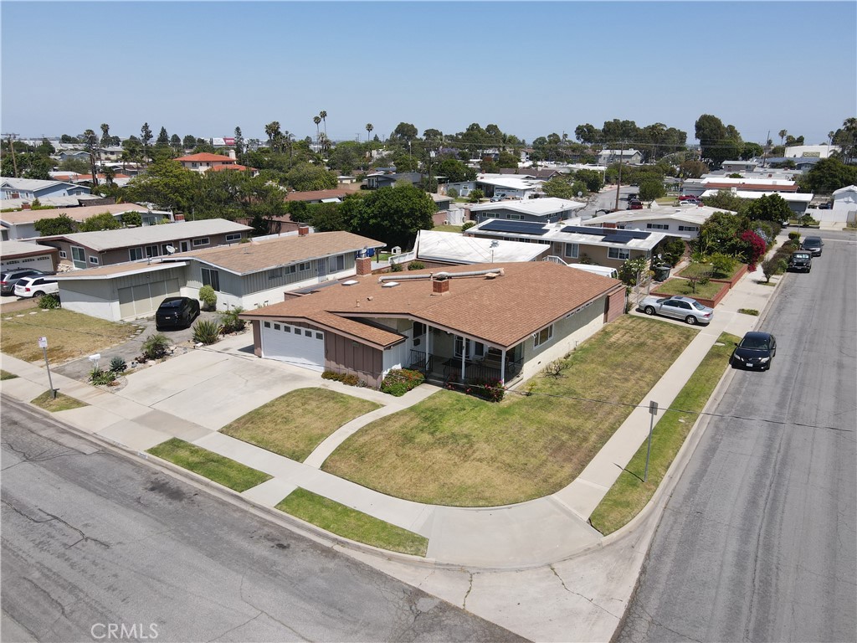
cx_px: 428
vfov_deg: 56.8
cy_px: 322
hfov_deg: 71.6
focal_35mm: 24
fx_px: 594
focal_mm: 4.5
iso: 100
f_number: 2.8
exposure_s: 1/60
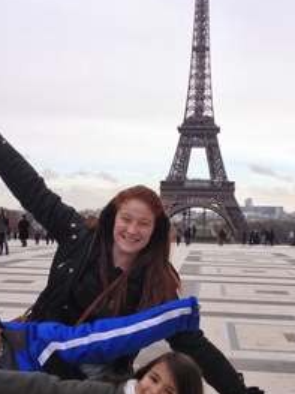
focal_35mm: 64
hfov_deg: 22.9
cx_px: 133
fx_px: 728
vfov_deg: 30.3
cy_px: 219
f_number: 2.4
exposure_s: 1/552
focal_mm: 4.28
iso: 50
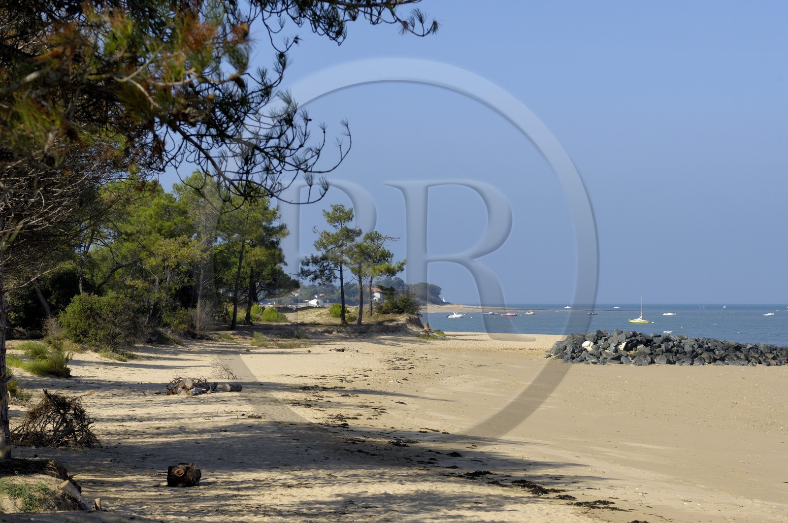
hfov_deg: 19.5
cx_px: 394
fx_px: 2295
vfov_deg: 13.0
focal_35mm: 105
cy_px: 262
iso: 100
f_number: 9.5
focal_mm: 70
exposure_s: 1/160
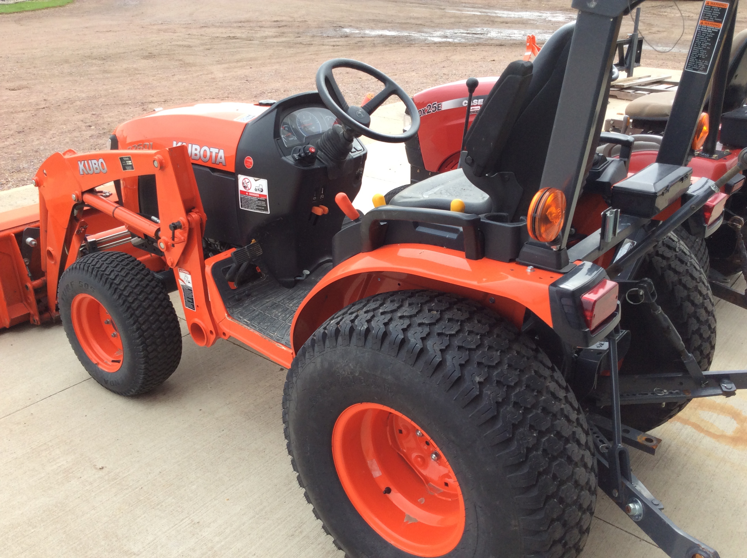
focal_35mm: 32
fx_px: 690
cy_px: 279
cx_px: 374
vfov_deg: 44.1
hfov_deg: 56.9
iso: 32
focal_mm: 3.3
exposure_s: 1/255
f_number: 2.4
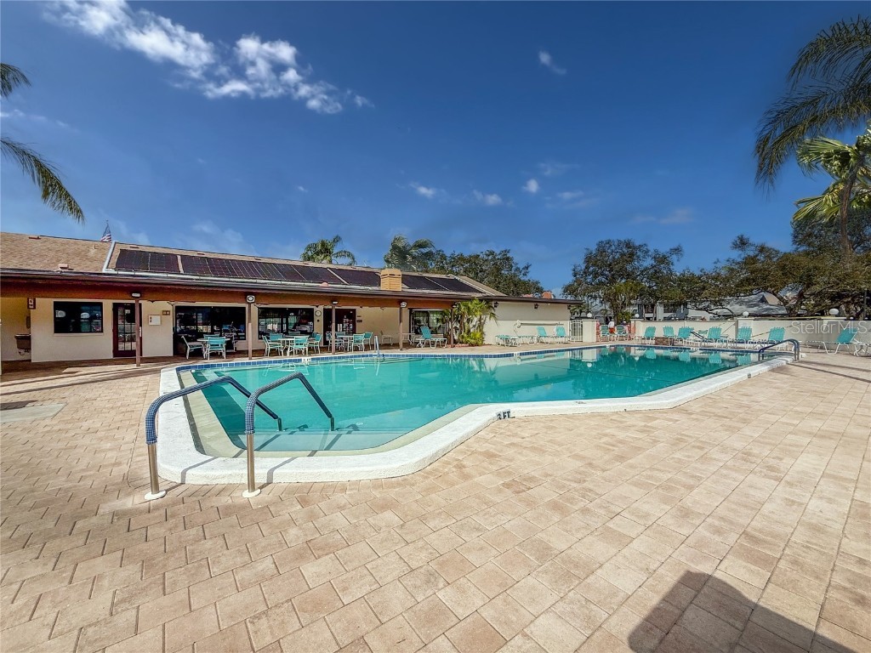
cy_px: 326
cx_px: 436
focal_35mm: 14
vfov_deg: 85.7
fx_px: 352
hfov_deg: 102.1
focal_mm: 2.22
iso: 50
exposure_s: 1/5000
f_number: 2.2
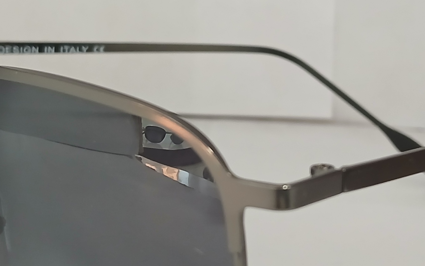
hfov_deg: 24.9
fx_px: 961
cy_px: 56
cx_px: 227
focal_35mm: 83
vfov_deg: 15.6
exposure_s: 1/33.3
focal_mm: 3.98
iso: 250
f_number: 1.8
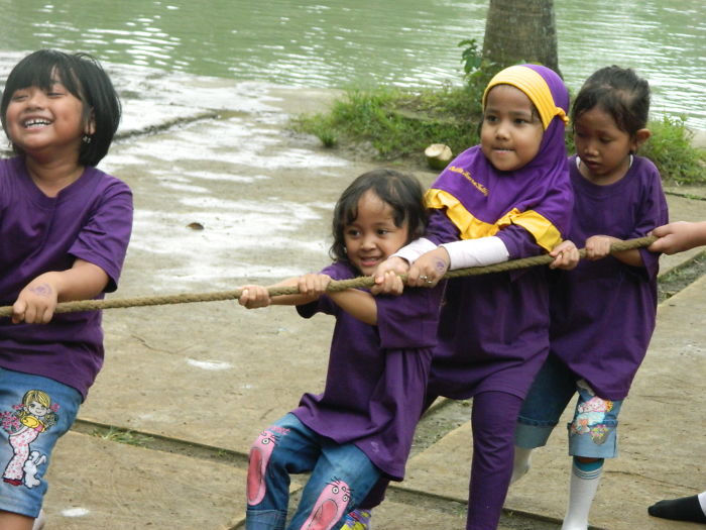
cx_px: 353
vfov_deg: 14.4
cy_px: 265
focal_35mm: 103
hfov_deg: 19.1
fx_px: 2101
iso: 400
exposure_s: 1/400
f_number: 4.5
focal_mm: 18.6
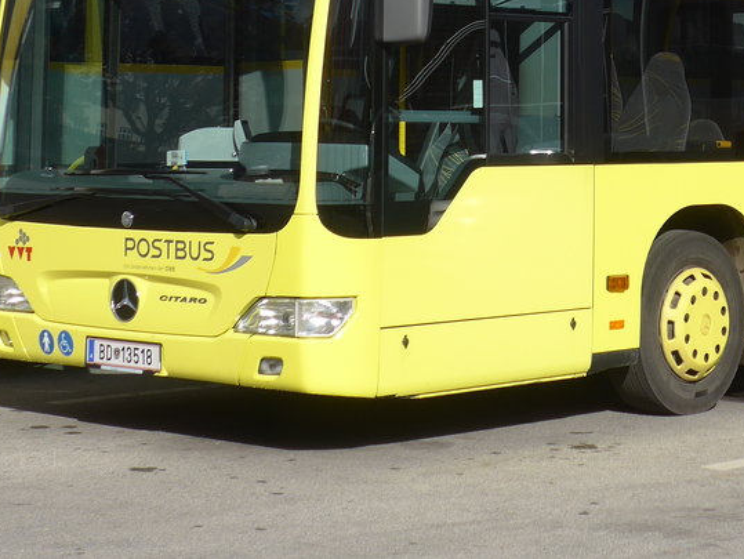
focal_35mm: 109
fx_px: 2344
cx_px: 642
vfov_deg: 13.3
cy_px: -61
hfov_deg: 17.8
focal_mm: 10.1
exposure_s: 1/1600
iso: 80
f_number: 3.2
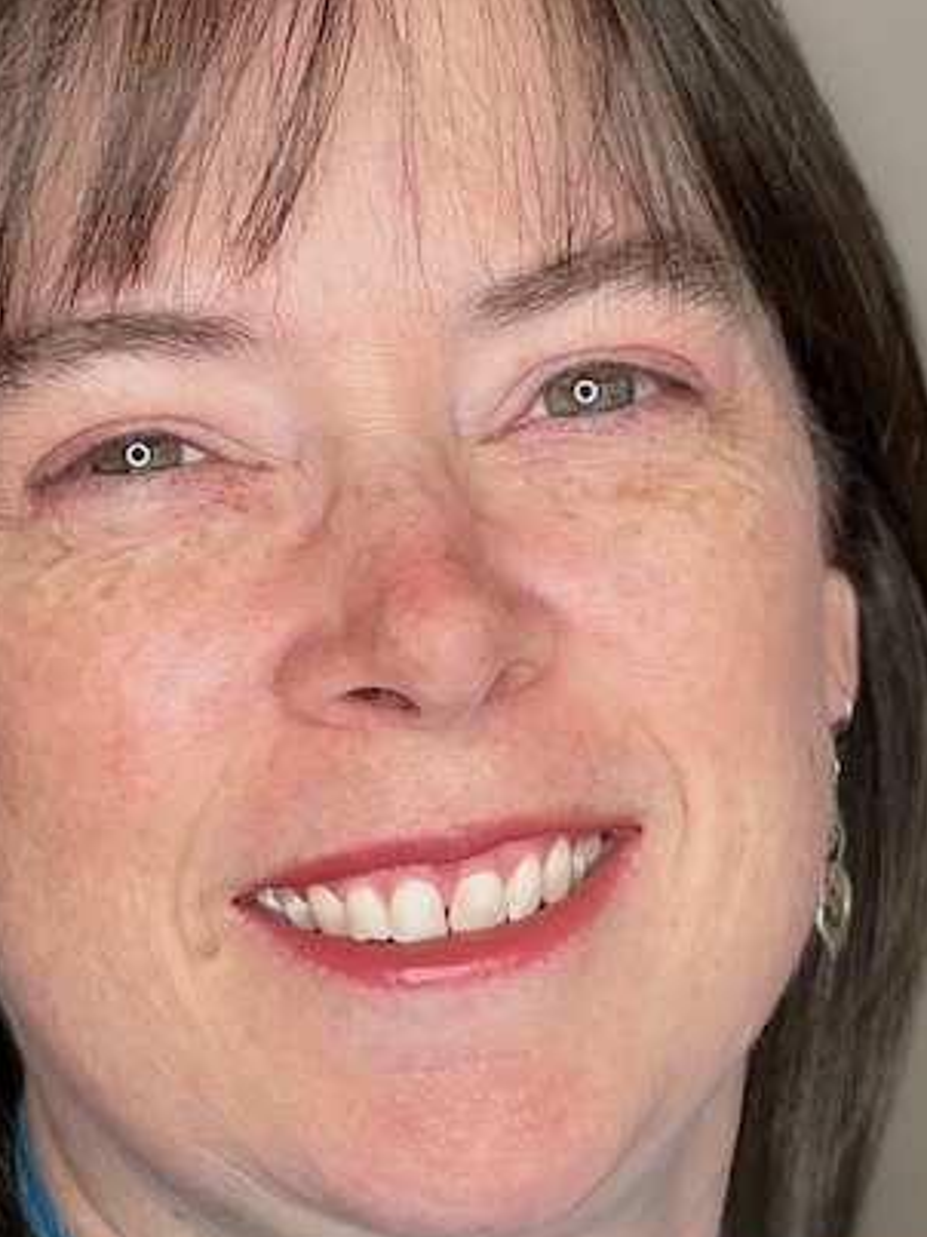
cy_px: 780
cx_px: 347
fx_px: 2215
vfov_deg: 31.1
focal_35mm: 62
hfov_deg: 23.6
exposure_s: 1/120
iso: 32
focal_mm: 4.2
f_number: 1.6
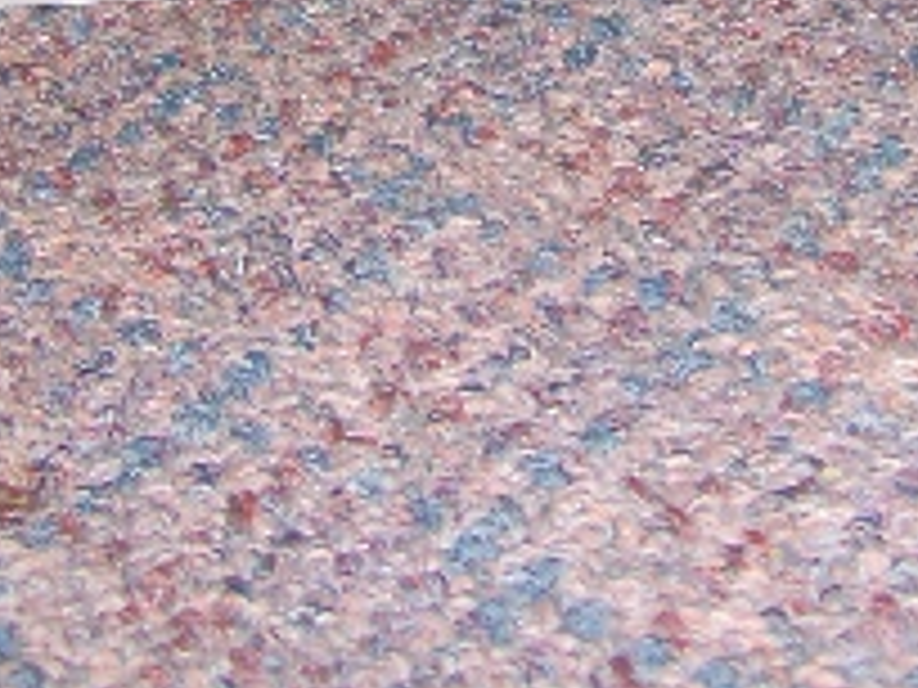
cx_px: 459
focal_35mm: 113
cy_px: -288
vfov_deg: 12.6
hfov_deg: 17.4
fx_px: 2997
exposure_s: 1/64
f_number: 2.7
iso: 80
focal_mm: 6
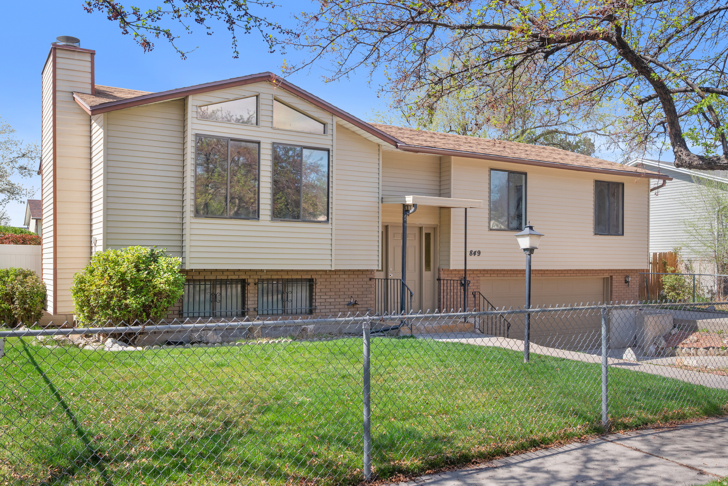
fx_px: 607
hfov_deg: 61.9
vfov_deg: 43.6
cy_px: 243
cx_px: 364
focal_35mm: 30
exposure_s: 1/125
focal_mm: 30
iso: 800
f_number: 8
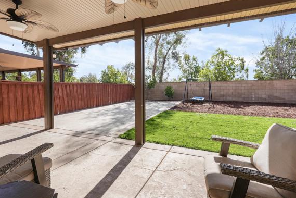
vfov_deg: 67.4
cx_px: 149
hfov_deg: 90.0
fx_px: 148
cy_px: 91
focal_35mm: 18
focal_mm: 16
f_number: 13
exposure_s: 1/125
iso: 100
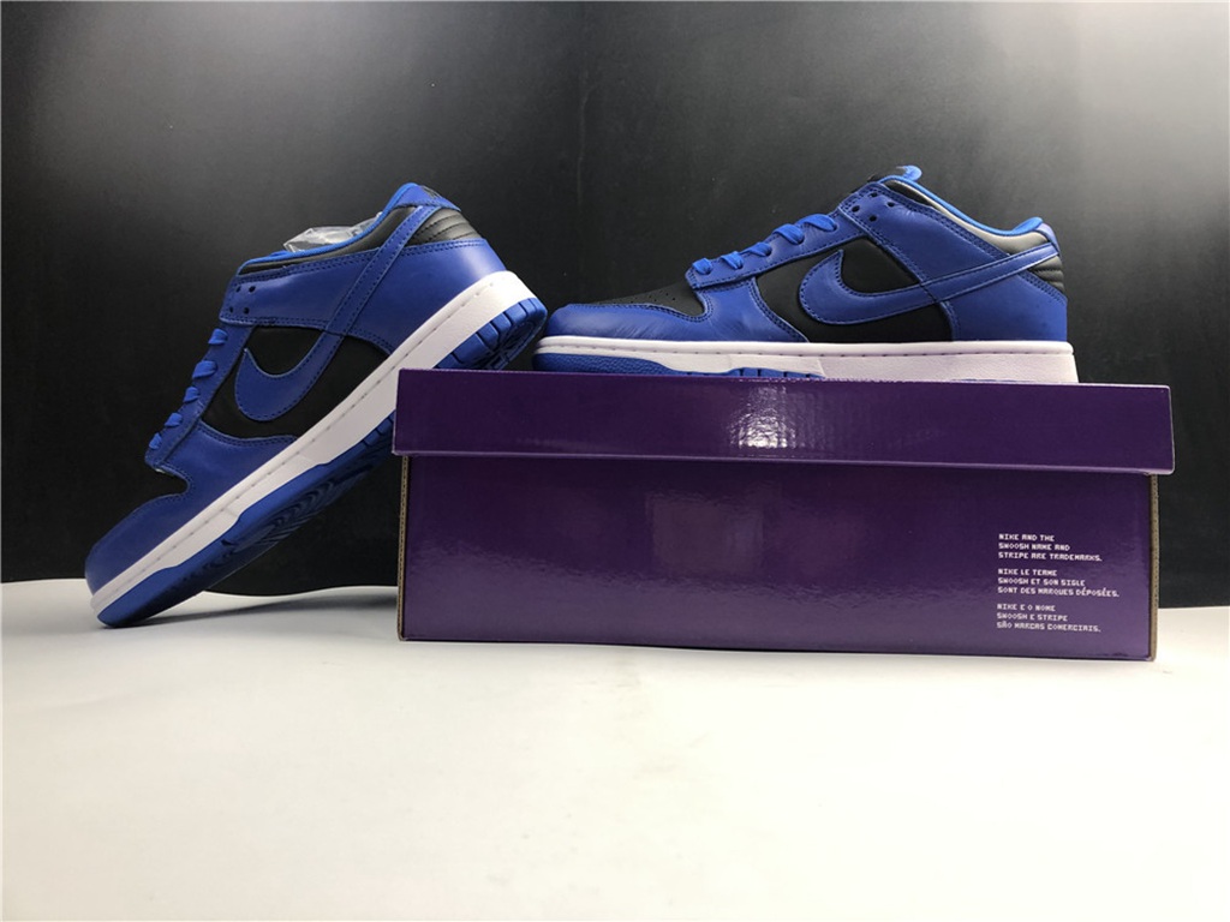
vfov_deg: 49.7
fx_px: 995
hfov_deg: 63.4
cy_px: 461
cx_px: 615
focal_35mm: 28
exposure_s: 1/33
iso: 25
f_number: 1.8
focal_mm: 4
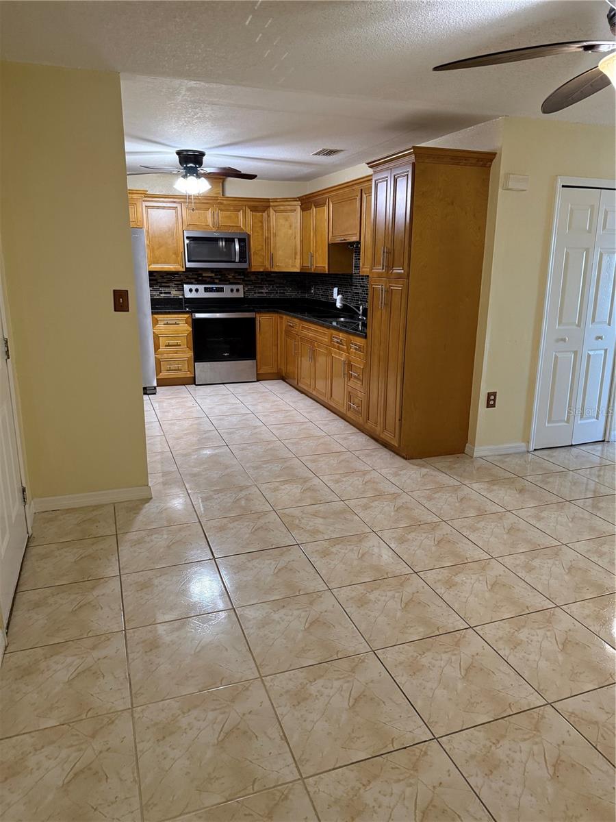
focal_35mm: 24
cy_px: 411
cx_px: 308
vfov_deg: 71.6
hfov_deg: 56.8
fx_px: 569
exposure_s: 1/60
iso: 320
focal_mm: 6.76
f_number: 1.78
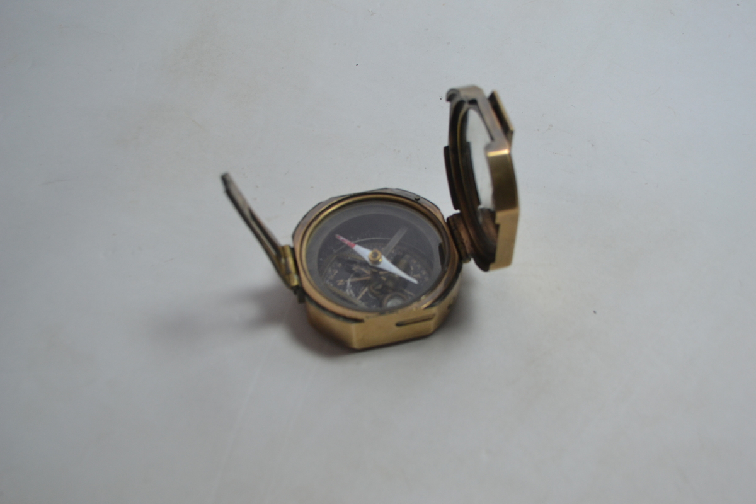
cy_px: 252
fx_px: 945
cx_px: 378
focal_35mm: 45
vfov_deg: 29.9
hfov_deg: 43.6
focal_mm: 30
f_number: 4.5
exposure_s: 1/40
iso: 400
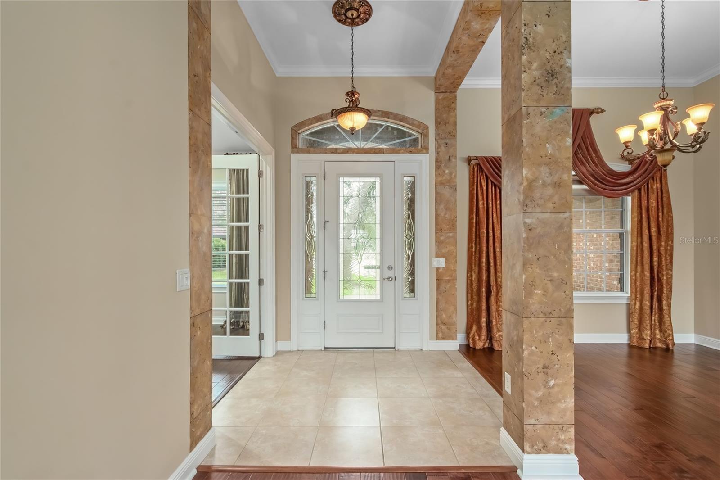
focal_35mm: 15
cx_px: 360
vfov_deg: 77.3
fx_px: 300
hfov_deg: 100.4
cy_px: 240
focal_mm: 10
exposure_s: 1/3
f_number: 9
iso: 250
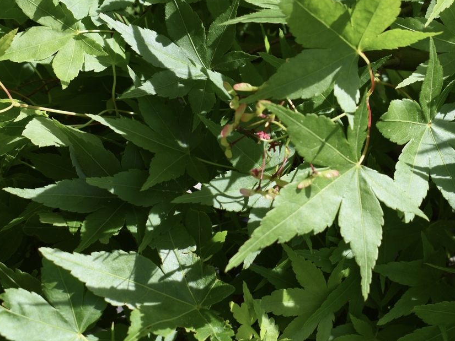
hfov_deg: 28.5
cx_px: 250
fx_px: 894
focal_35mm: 68
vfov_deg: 21.6
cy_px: 158
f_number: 7.1
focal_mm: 38
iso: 100
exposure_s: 1/200
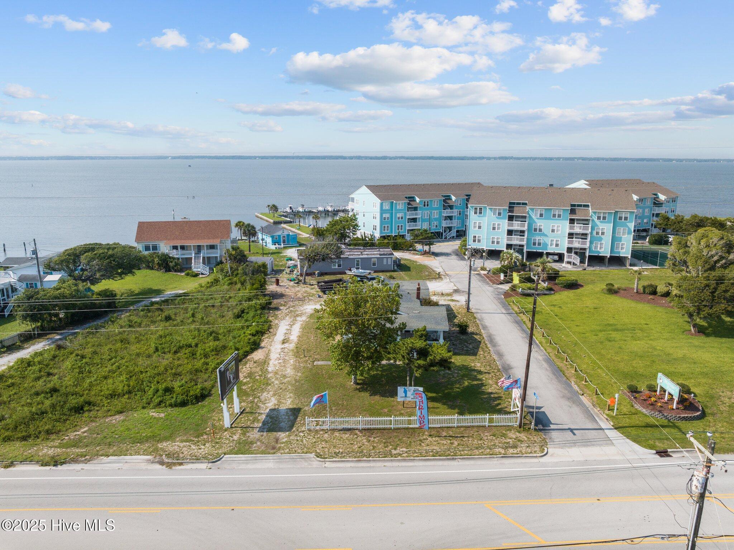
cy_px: 275
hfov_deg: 71.6
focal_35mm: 24
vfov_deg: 56.8
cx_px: 367
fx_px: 509
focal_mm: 12.29
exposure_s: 1/1250
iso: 100
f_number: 5.6
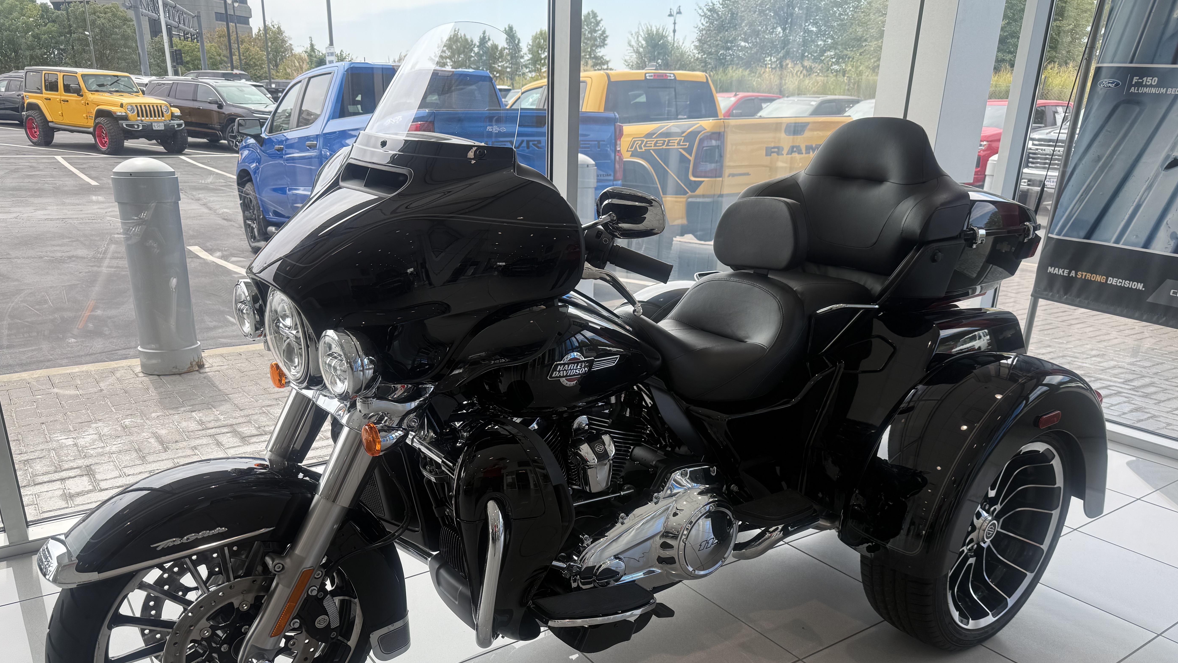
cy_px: 435
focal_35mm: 27
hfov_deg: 69.9
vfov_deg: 42.4
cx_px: 576
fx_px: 843
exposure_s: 1/532
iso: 80
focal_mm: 6.76
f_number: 1.78
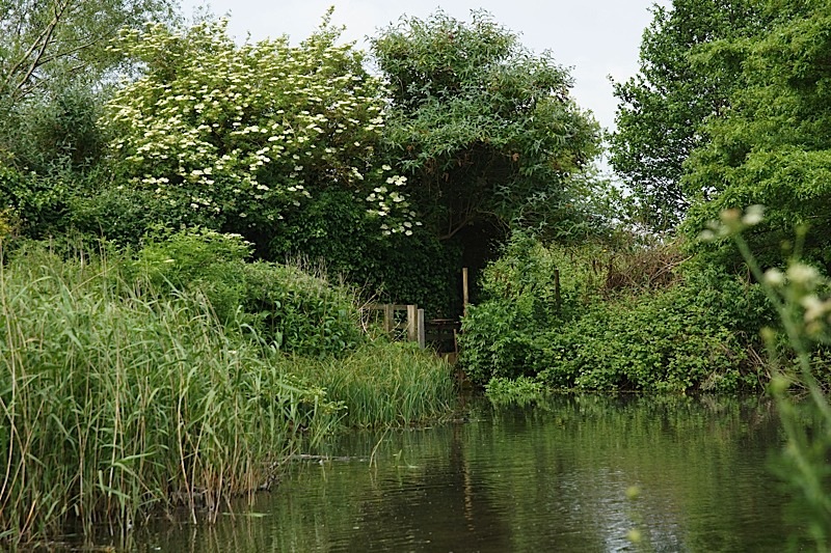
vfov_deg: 13.0
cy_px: 276
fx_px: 2423
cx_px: 416
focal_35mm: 105
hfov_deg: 19.5
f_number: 5.6
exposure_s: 1/250
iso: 100
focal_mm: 70
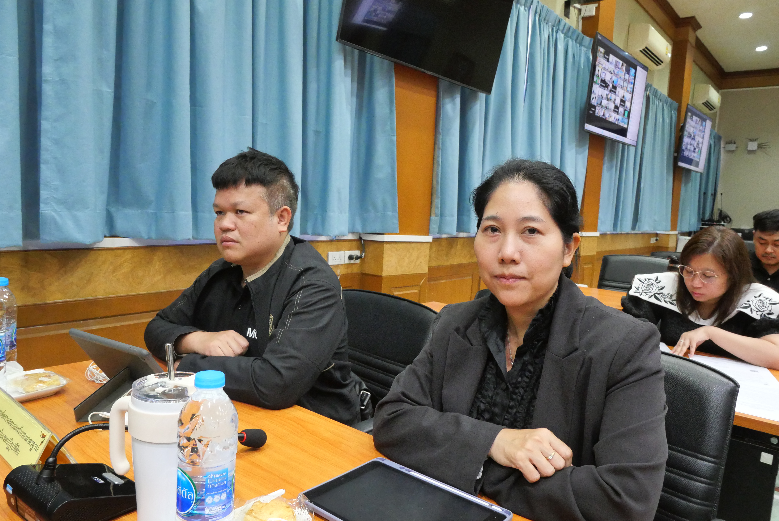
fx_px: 520
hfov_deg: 73.7
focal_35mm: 24
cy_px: 260
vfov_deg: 53.2
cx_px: 390
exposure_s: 1/30
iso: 3200
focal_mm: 12
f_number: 6.3
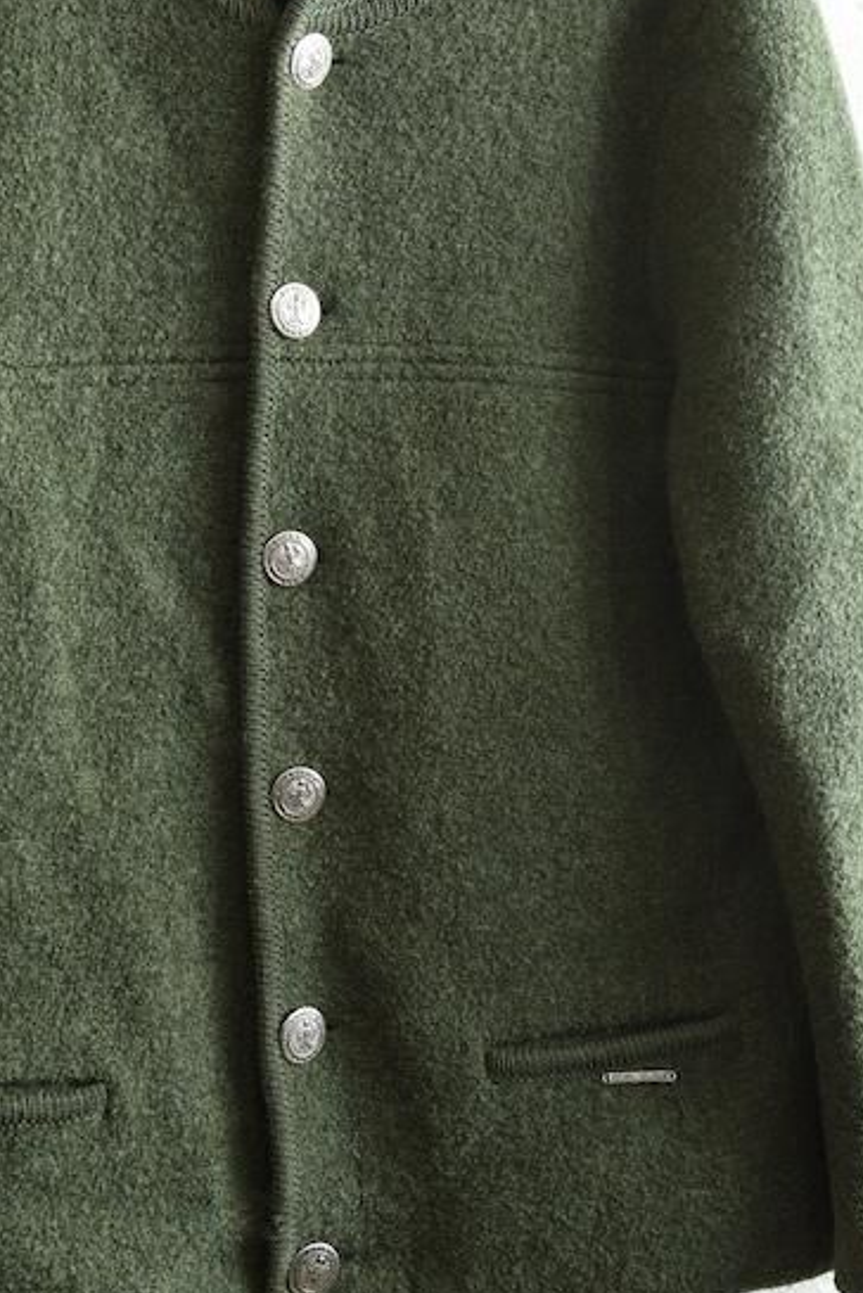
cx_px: 311
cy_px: 453
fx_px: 2478
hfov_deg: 19.7
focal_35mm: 69
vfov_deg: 29.1
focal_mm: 50
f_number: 5.6
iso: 1000
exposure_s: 1/80
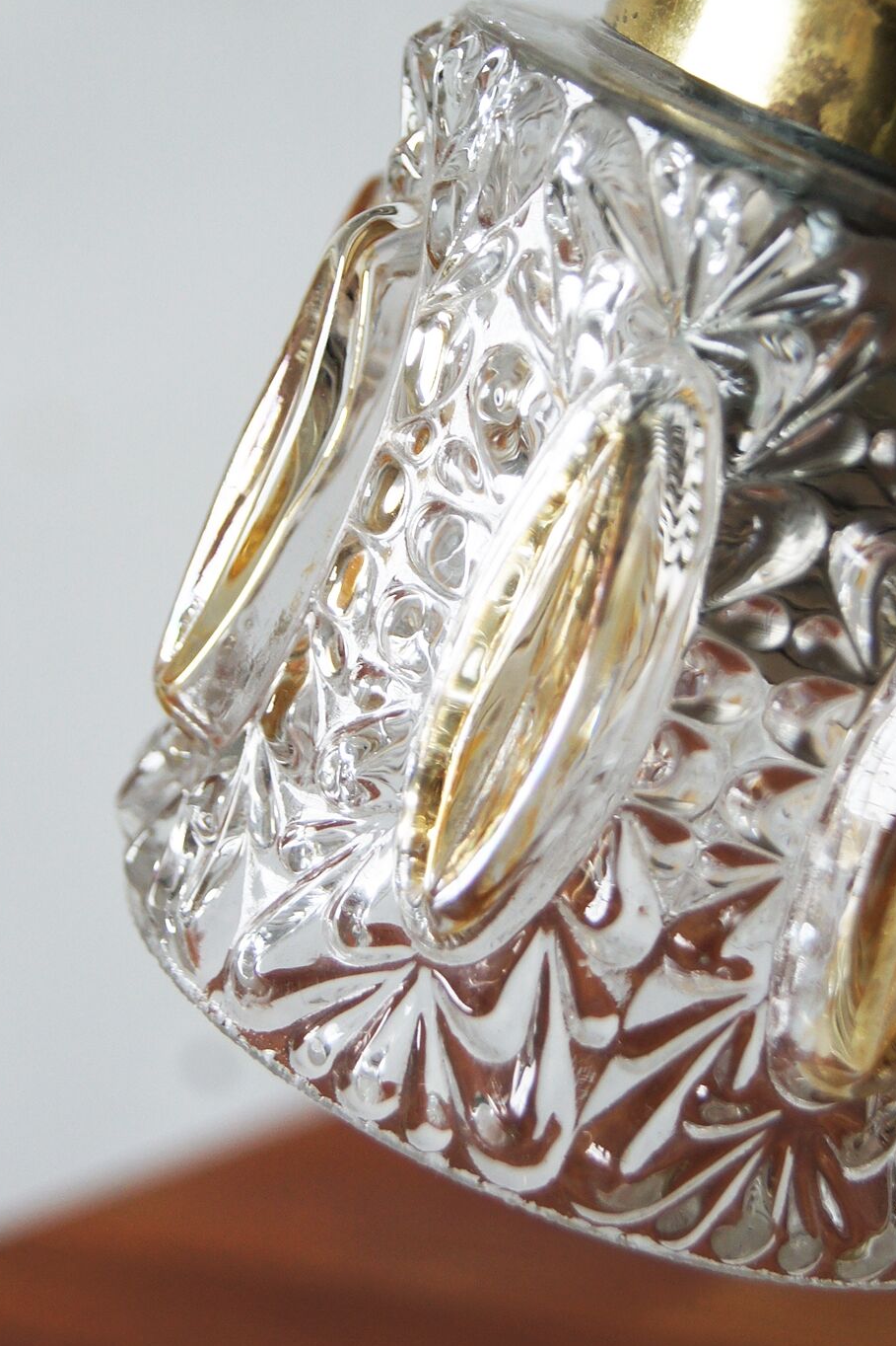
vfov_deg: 23.1
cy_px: 497
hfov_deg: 15.5
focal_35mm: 88
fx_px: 3286
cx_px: 469
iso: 400
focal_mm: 40
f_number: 5.6
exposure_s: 1/60
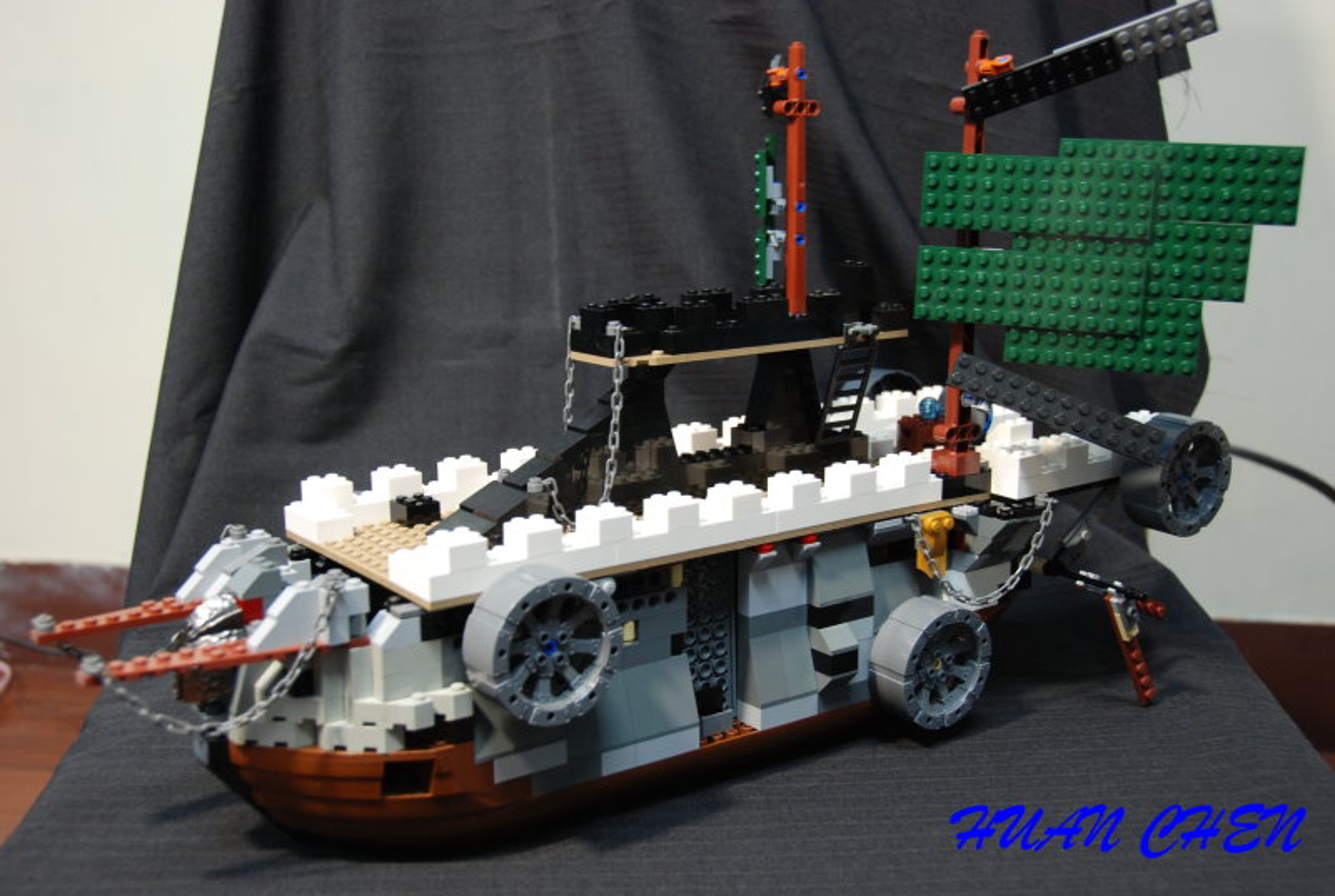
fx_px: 1561
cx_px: 668
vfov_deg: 32.0
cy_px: 448
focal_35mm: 42
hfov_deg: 46.3
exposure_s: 1/8
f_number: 4
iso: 400
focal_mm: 28
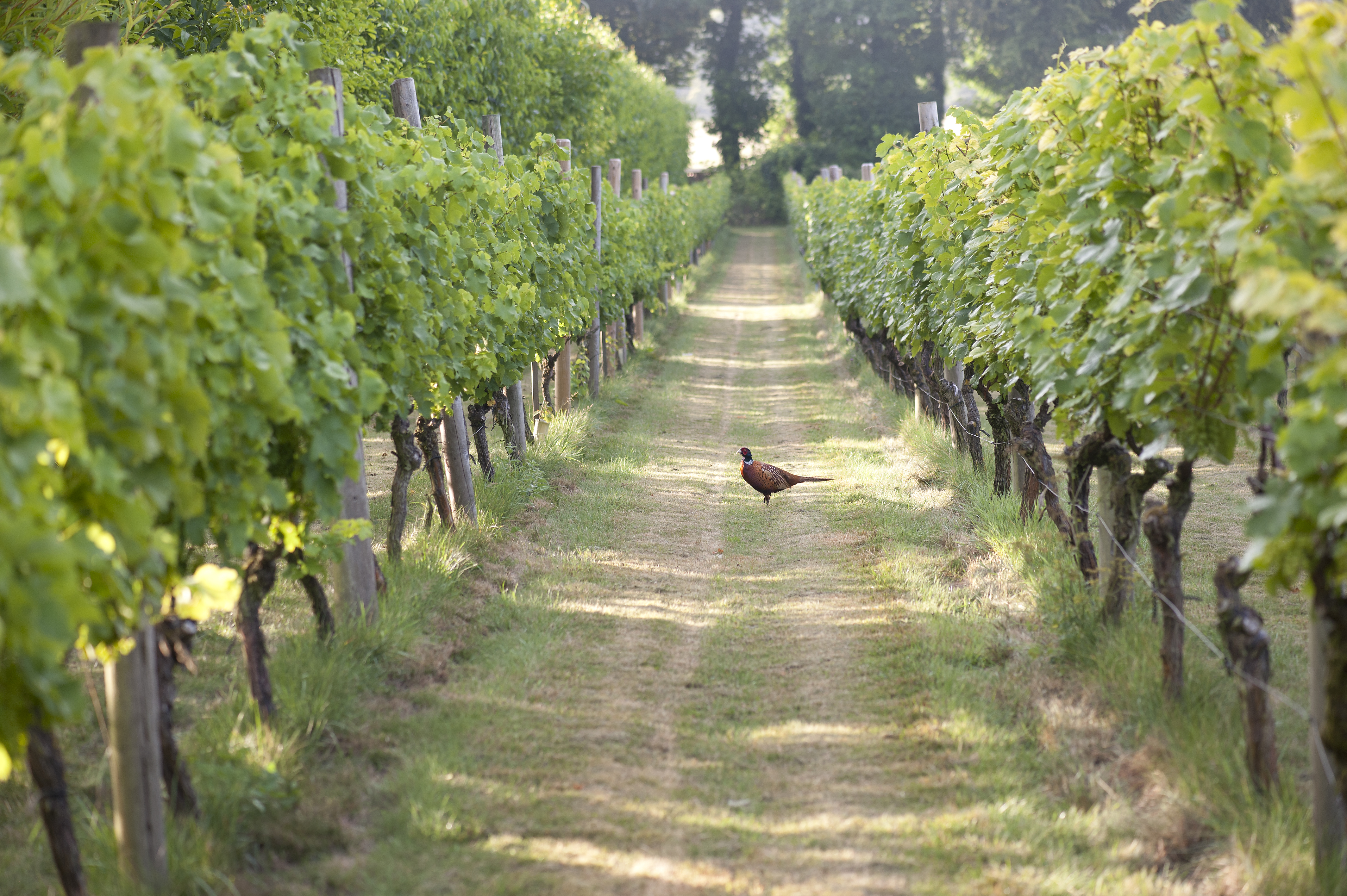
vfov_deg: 13.0
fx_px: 3926
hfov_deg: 19.5
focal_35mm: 105
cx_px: 674
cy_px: 448
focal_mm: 105
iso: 400
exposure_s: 1/320
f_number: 4.5
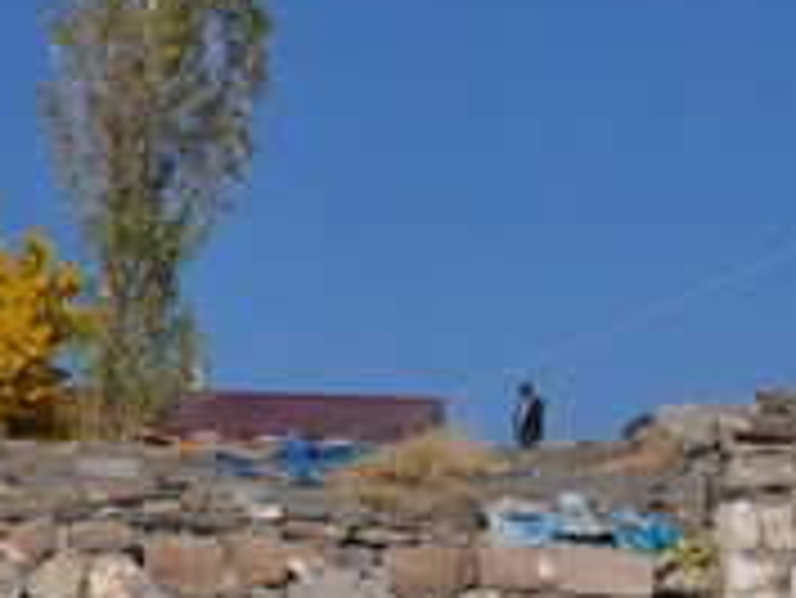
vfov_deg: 7.4
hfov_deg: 9.7
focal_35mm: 201
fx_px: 4625
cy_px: 585
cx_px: 994
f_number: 18
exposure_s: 1/1250
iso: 1600
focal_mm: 38
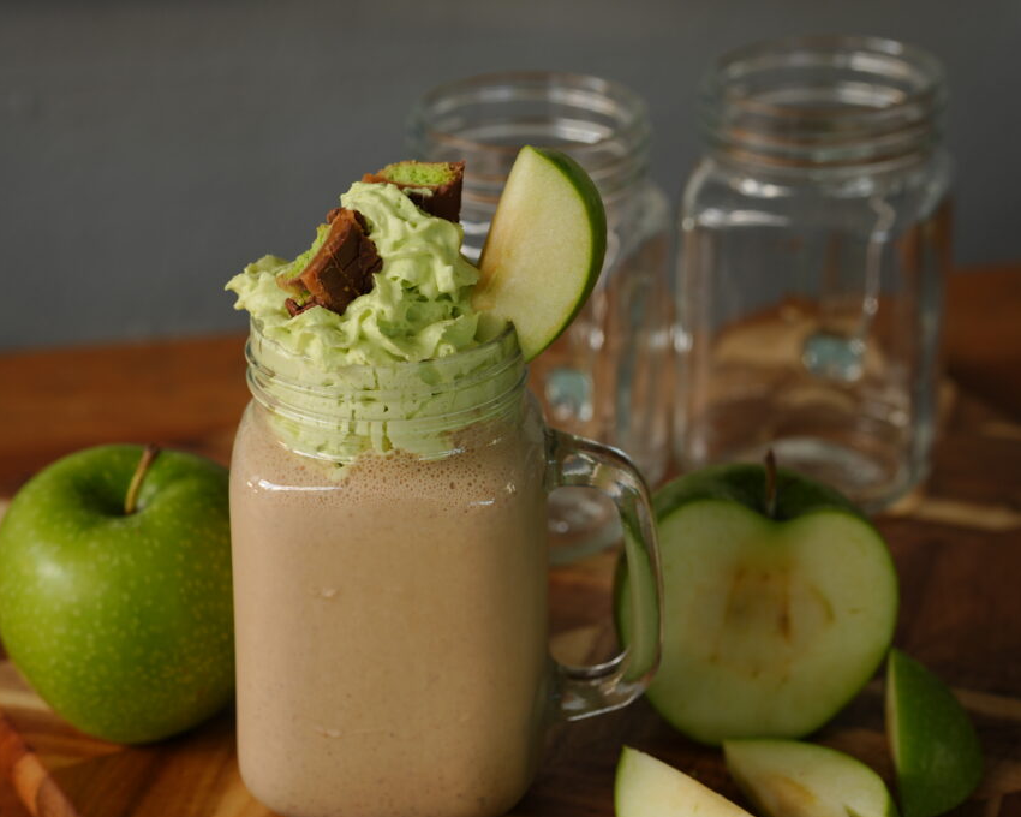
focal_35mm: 95
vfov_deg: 16.2
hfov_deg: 20.2
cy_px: 409
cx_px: 496
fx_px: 2871
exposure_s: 1/50
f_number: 3.5
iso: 100
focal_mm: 56
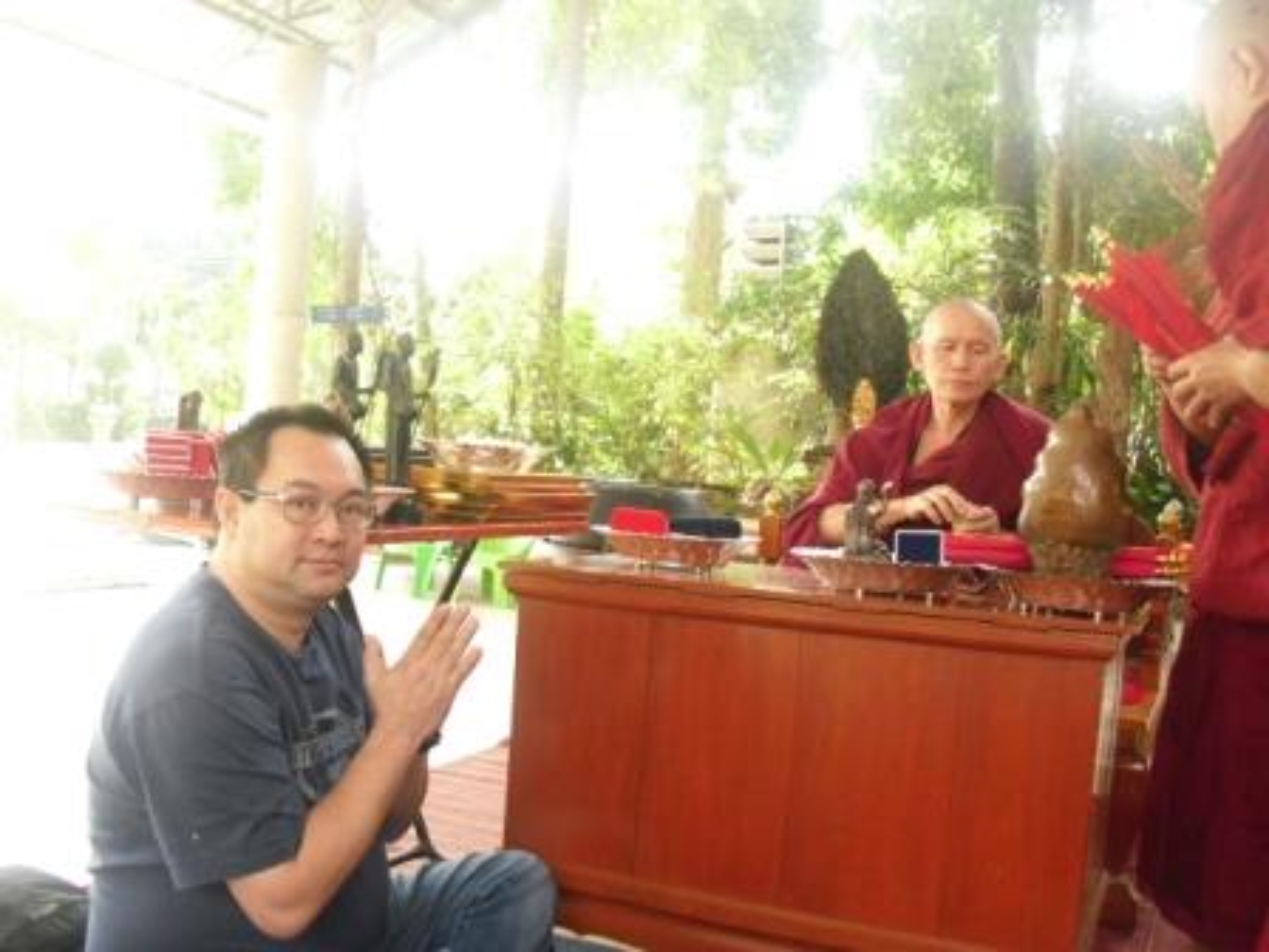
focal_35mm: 36
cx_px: 634
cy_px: 476
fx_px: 1320
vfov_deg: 39.7
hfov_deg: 51.4
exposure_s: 1/100
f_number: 3.1
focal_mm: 6.3
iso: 200
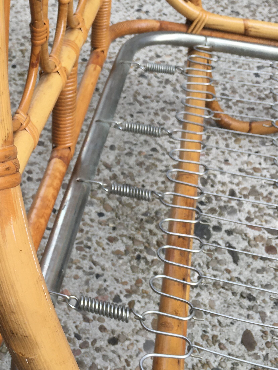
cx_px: 31
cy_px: 161
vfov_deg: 36.1
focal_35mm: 53
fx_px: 567
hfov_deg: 26.6
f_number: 2.2
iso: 25
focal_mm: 4.15
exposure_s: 1/283
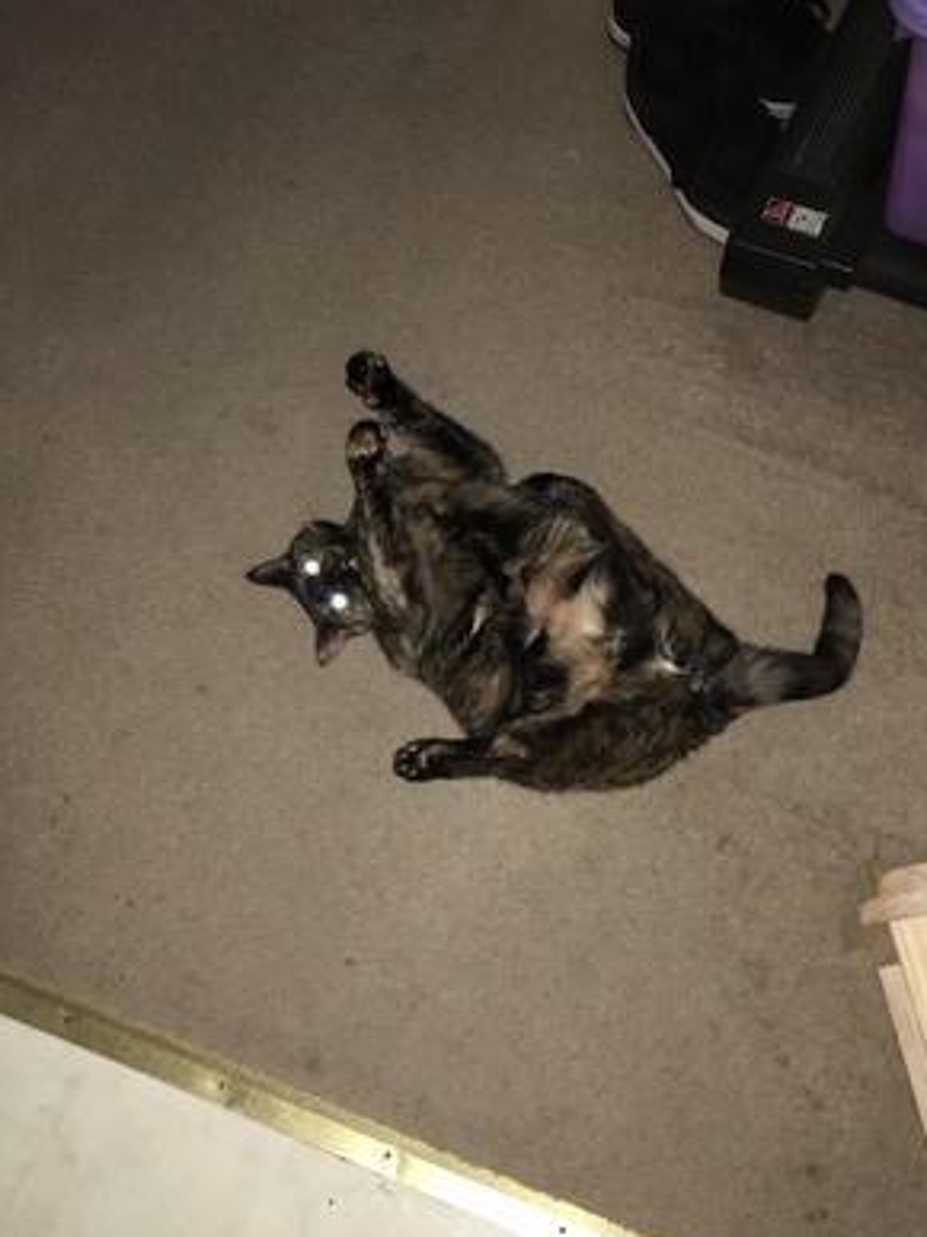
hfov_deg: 39.6
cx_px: 460
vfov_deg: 51.3
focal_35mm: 36
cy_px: 655
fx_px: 1286
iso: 125
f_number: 2.2
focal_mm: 4.15
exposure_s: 1/16
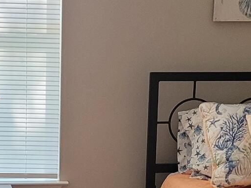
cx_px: 8
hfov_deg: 15.8
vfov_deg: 11.8
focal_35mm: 123
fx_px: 892
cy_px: 223
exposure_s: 1/120
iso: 320
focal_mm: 5.4
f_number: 1.8
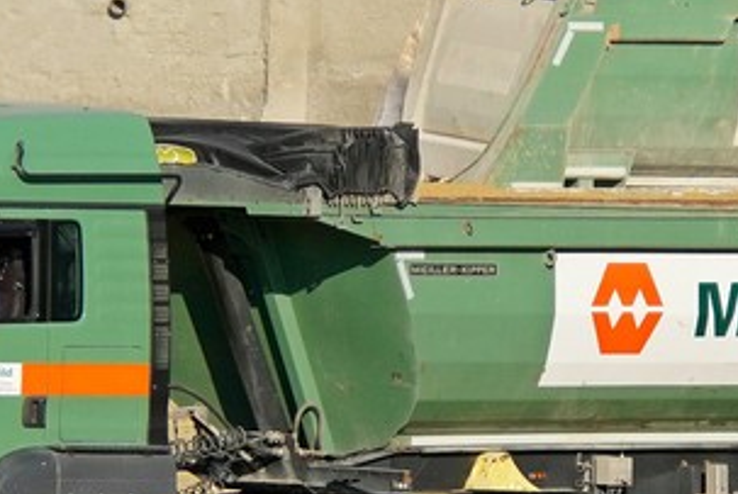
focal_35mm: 792
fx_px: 16260
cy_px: 155
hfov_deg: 2.6
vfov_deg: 1.7
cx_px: 441
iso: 500
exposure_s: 1/2500
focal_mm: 200
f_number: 6.3
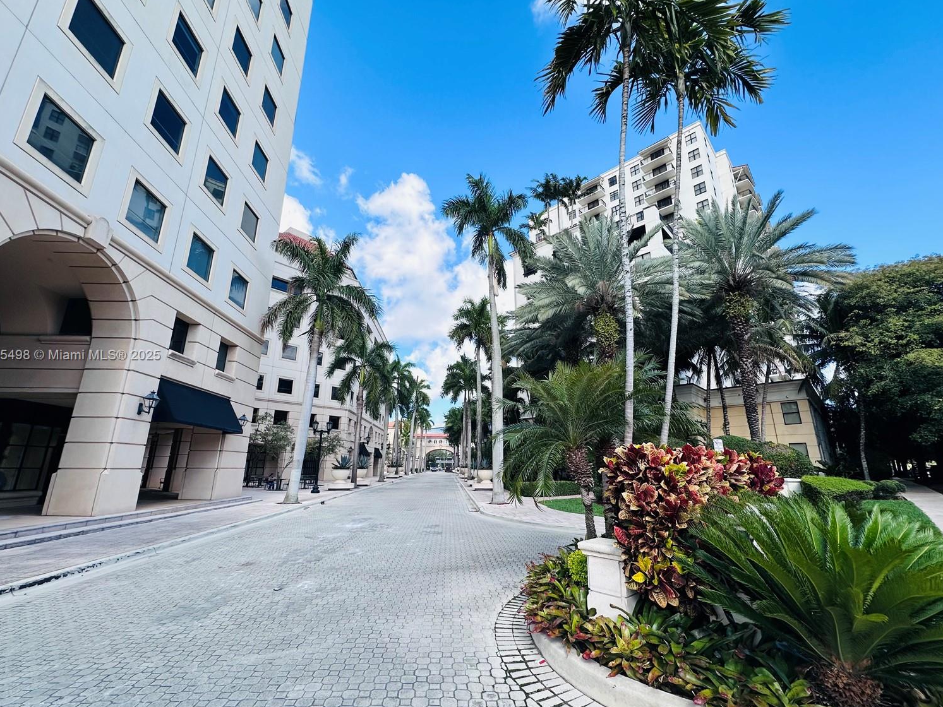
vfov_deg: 81.8
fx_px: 409
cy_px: 356
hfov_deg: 98.2
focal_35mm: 15
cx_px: 464
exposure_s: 1/947
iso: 50
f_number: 2.2
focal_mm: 2.22
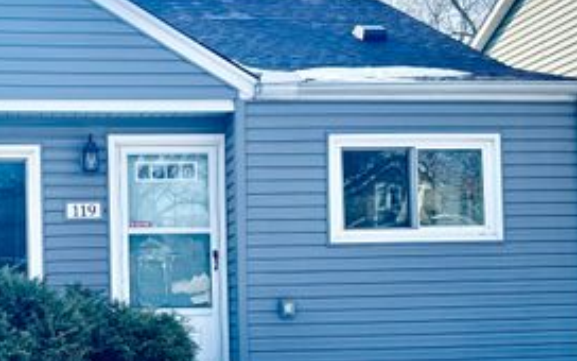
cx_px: 110
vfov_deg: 27.4
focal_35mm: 47
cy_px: 217
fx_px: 739
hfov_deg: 40.8
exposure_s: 1/2710
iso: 80
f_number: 1.78
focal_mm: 6.76
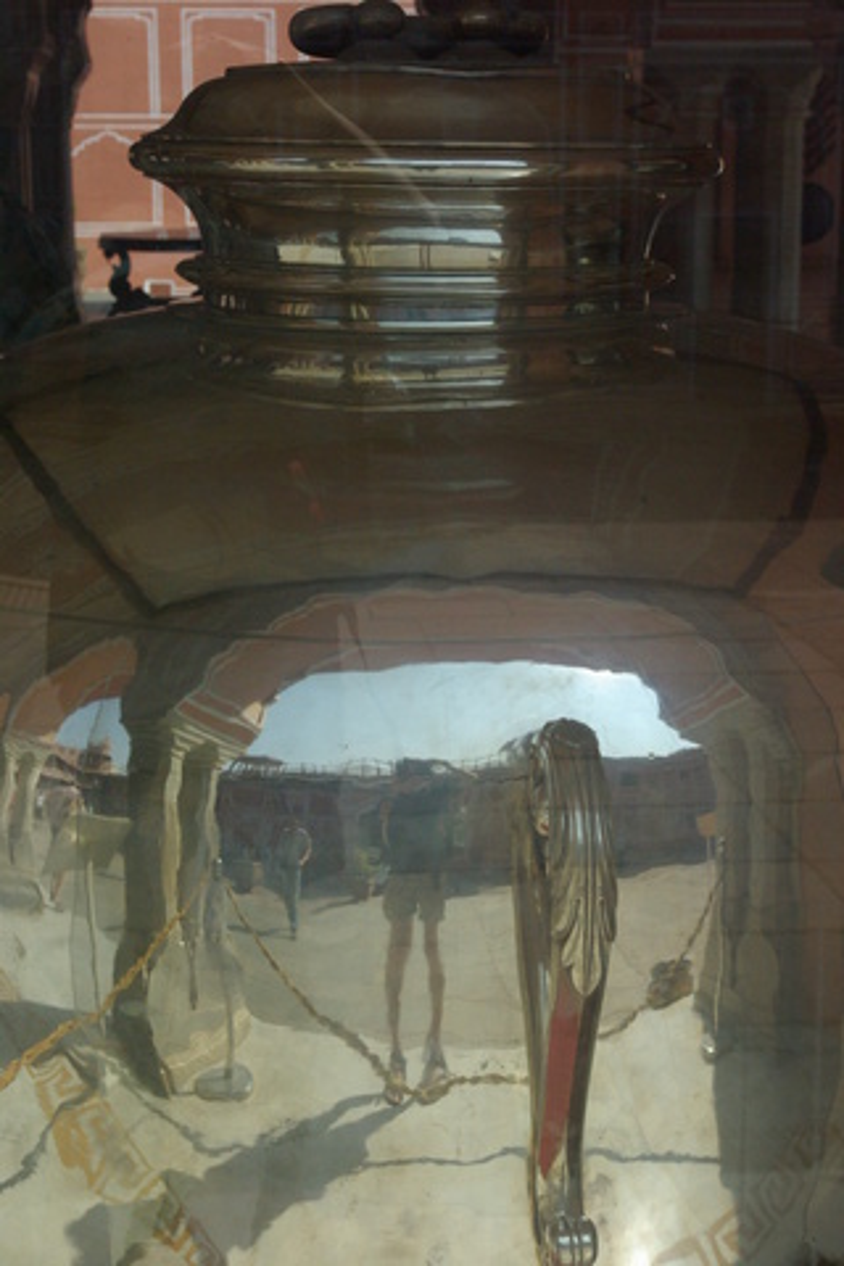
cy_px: 633
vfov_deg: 31.2
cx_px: 422
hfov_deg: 21.1
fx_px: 2268
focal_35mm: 64
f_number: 9.5
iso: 800
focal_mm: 43
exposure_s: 1/350
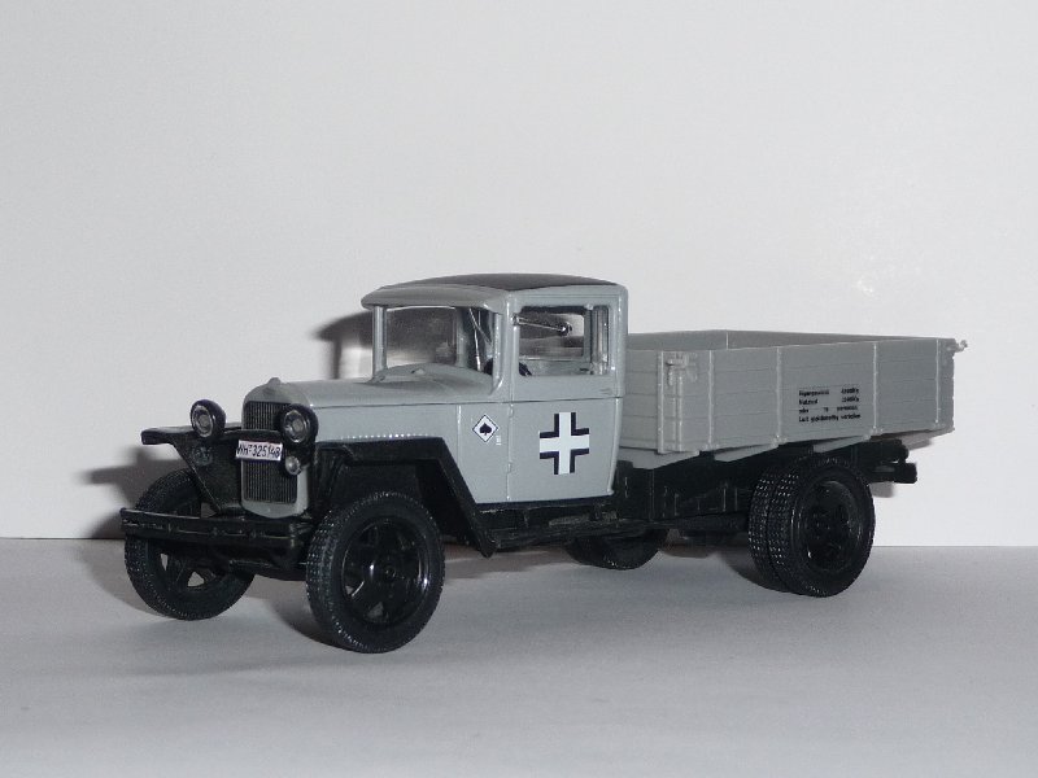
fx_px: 2519
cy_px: 389
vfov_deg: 17.6
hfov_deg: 23.3
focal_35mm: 84
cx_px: 519
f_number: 4.2
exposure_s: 1/30
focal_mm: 8.5
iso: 100
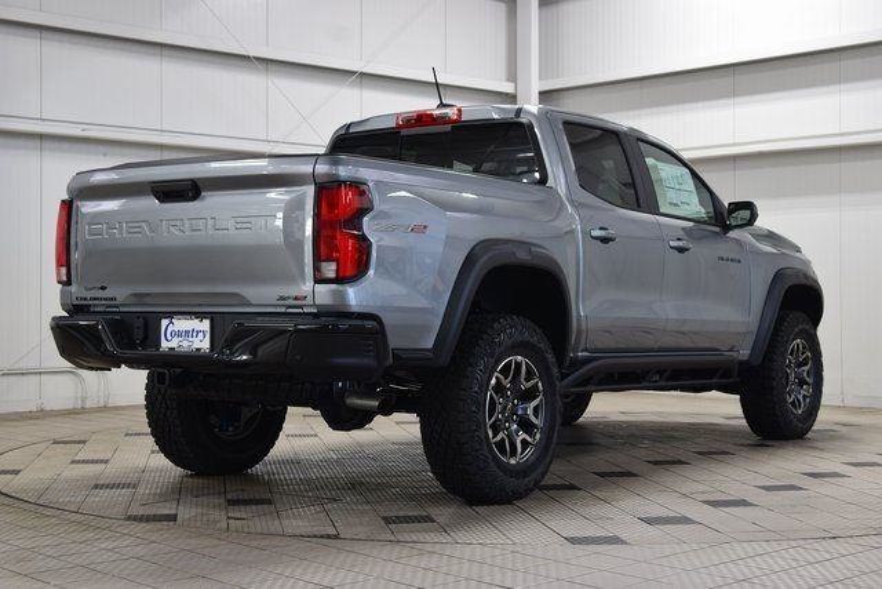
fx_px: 1397
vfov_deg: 23.8
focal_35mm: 57
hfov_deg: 35.0
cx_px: 441
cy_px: 294
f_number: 6.3
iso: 400
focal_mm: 38
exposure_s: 1/20
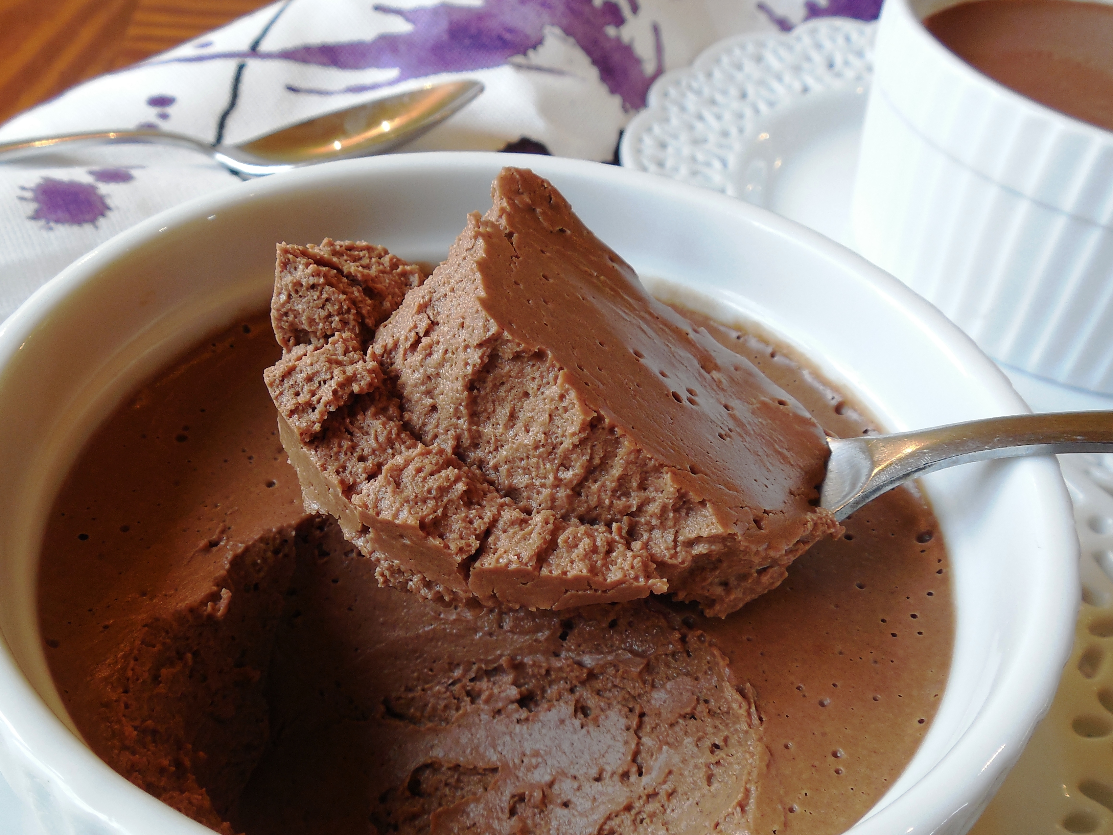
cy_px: 466
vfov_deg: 40.6
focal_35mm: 35
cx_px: 489
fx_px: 1125
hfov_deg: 52.5
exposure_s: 1/30
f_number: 3.3
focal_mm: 4.5
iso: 140
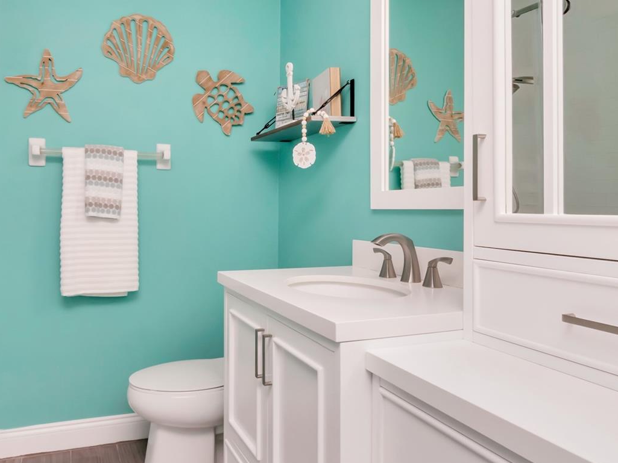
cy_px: 196
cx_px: 219
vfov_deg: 55.1
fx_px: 442
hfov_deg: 68.5
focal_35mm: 25
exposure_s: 1/160
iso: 1250
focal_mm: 11
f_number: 13
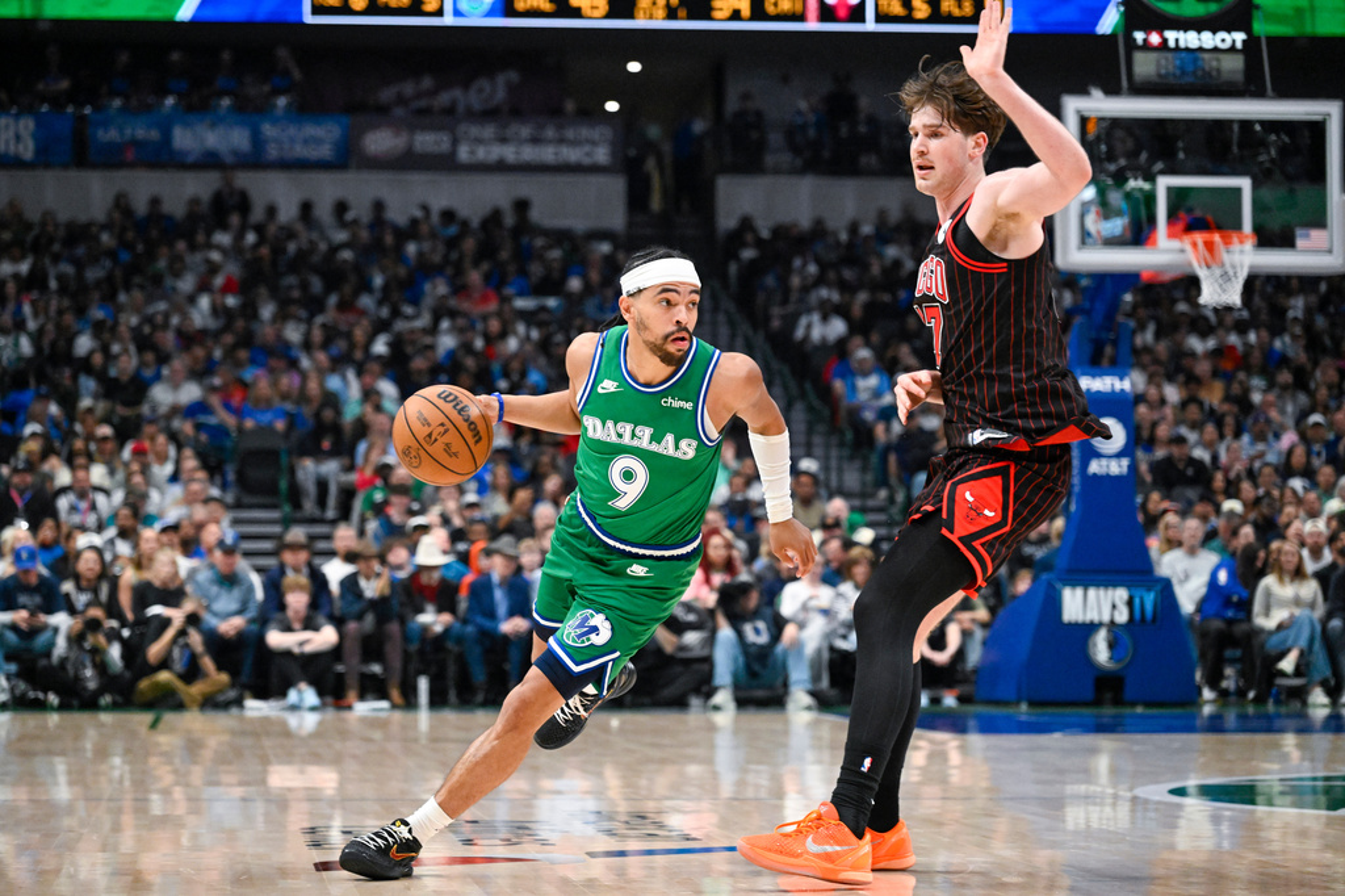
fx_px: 4482
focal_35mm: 120
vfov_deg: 11.4
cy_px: 448
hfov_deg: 17.1
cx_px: 672
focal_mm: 120
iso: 6400
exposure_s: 1/1600
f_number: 4
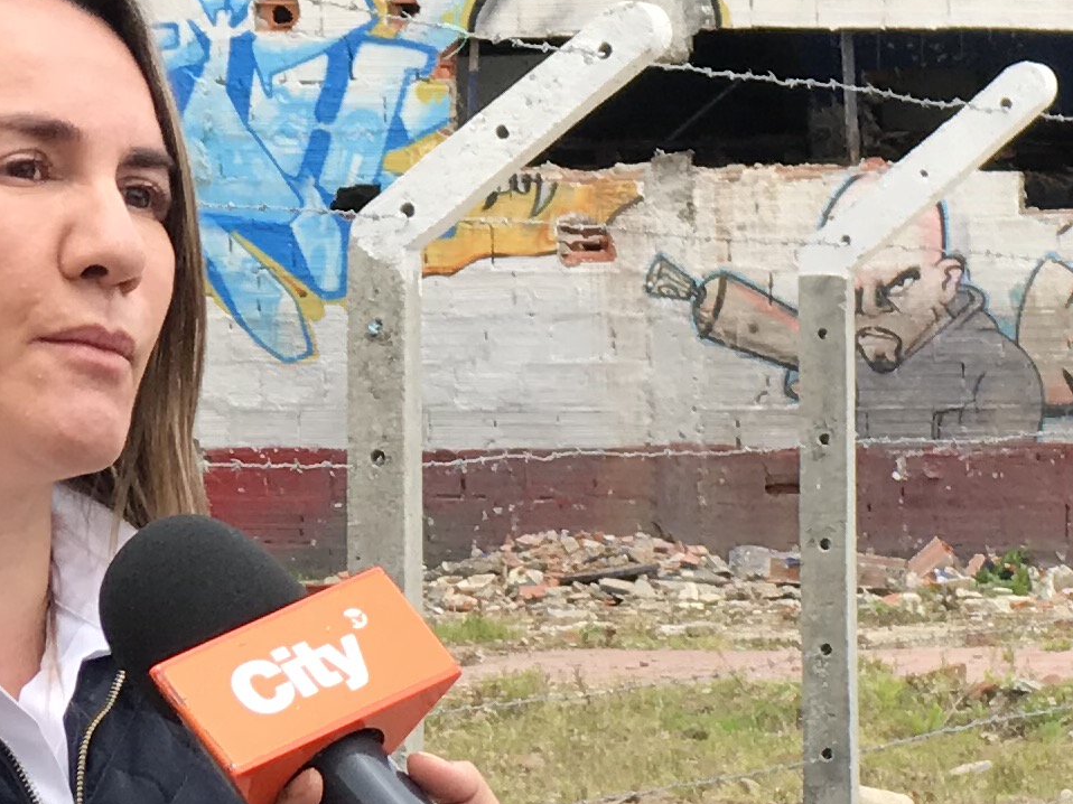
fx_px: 7437
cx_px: 1539
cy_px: 907
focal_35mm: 240
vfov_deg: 6.2
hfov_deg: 8.1
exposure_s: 1/323
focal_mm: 6.6
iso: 20
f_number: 2.8
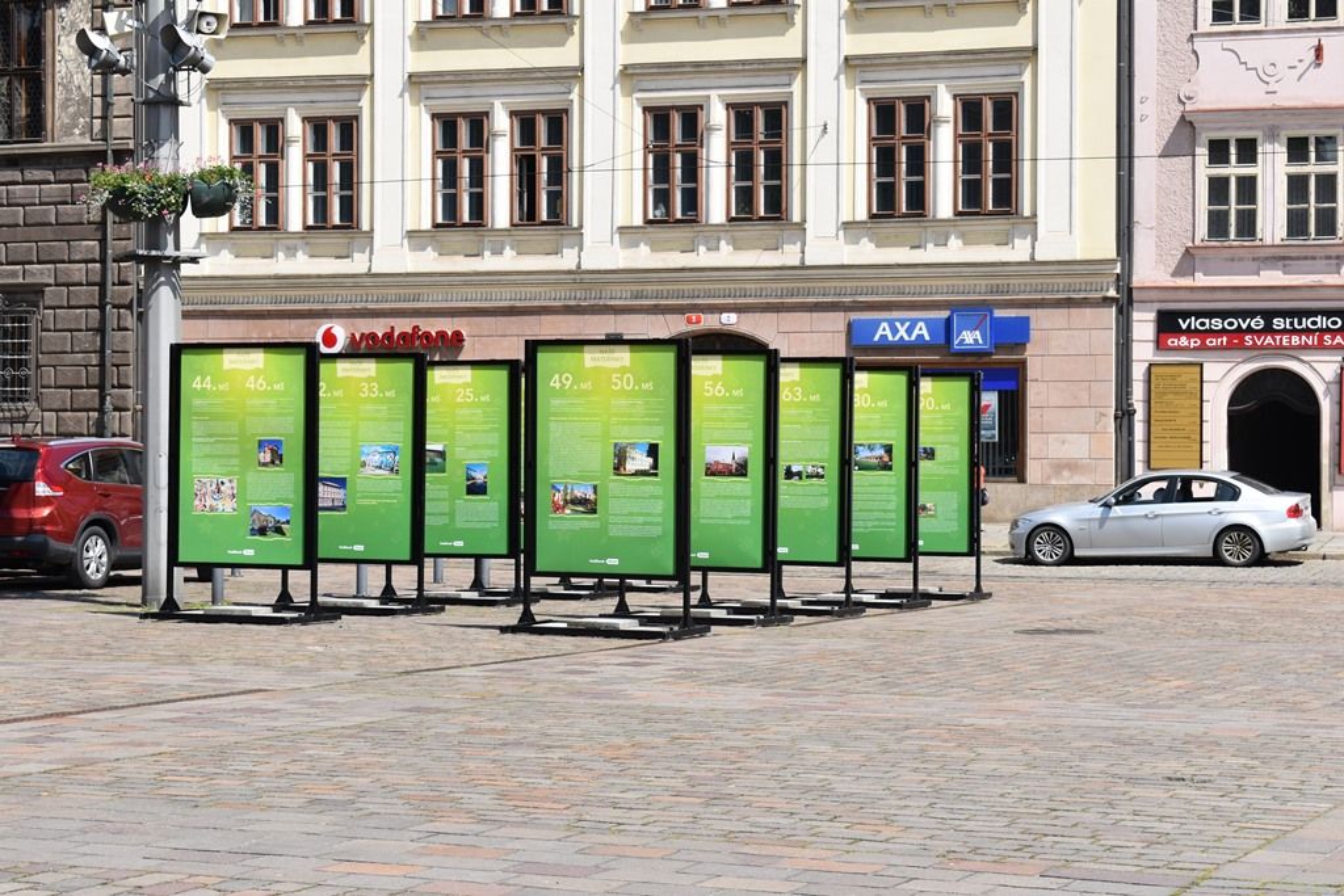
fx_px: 2912
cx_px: 672
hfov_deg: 26.0
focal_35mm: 78
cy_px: 448
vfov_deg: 17.5
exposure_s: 1/400
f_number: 10
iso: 200
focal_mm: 52
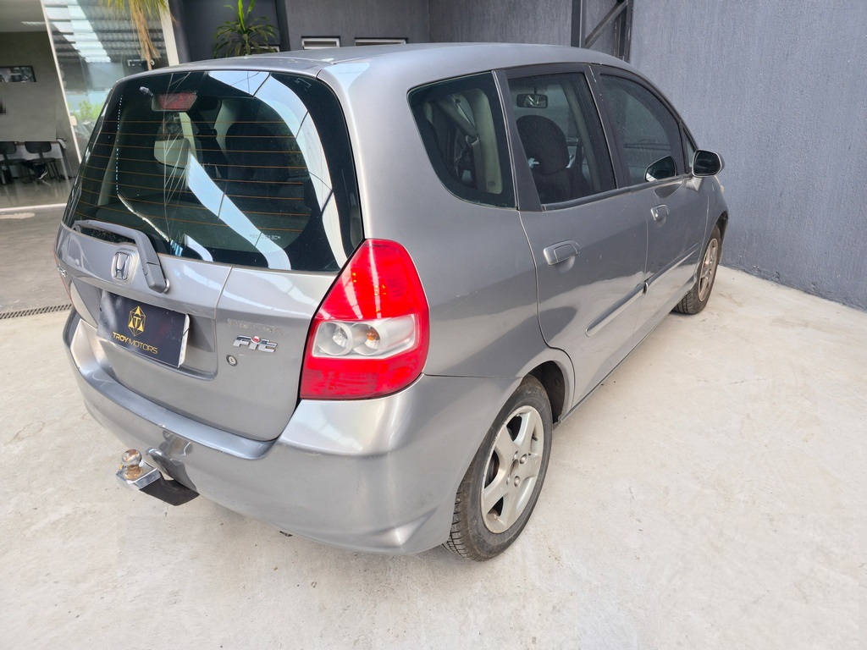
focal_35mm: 23
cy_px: 325
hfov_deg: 73.9
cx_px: 434
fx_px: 576
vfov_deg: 58.9
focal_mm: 6.3
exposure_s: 1/60
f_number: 1.7
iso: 50
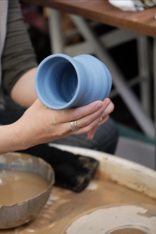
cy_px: 117
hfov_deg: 11.4
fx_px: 780
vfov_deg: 17.1
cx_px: 78
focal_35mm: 120
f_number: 4
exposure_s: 1/30
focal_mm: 80
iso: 1250
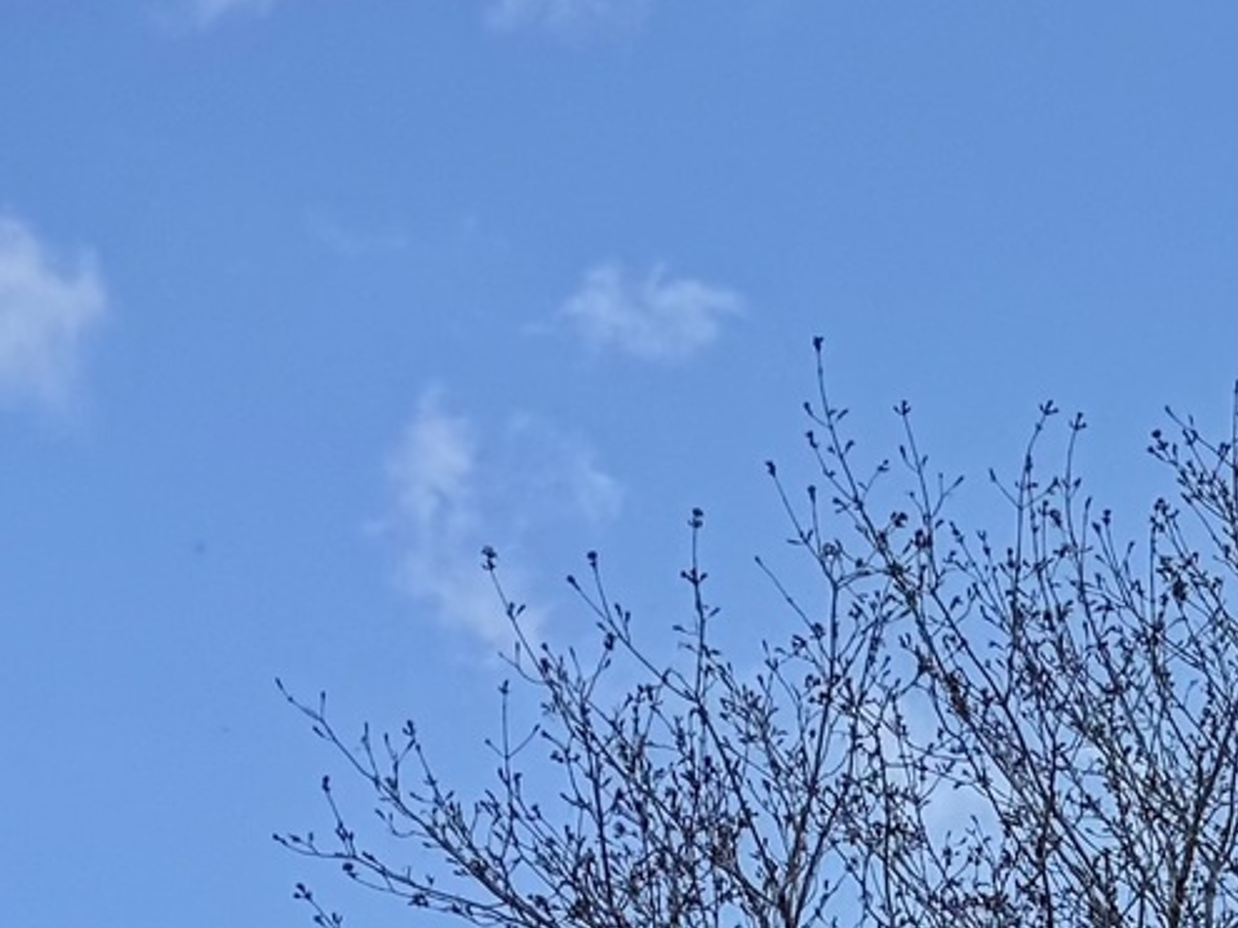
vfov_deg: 8.8
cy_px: 2446
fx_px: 5328
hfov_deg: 11.2
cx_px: 2934
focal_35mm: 149
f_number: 1.78
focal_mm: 6.76
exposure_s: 1/4975
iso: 80
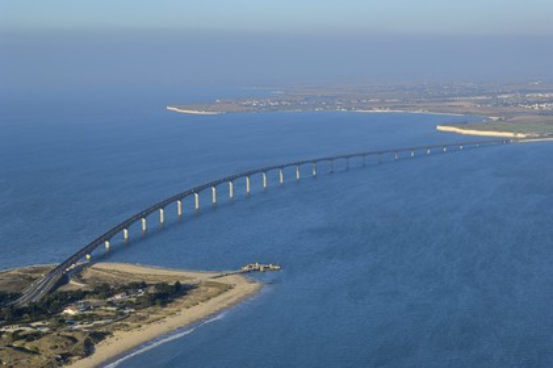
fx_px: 1381
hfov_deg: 22.6
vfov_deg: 15.2
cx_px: 276
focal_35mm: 90
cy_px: 184
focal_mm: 60
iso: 100
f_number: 5
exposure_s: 1/500
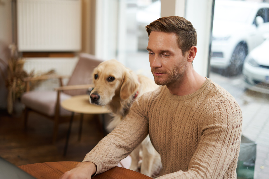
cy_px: 90
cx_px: 134
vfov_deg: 27.0
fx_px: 374
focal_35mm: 50
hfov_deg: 39.6
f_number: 2
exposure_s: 1/160
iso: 200
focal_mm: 50
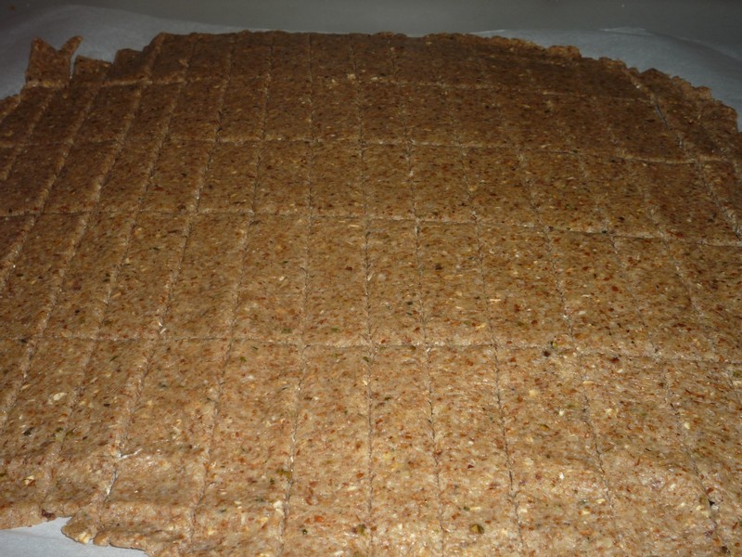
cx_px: 371
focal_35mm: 40
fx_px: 857
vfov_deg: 36.0
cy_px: 278
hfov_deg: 46.8
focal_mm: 7
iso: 100
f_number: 4.3
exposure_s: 1/30
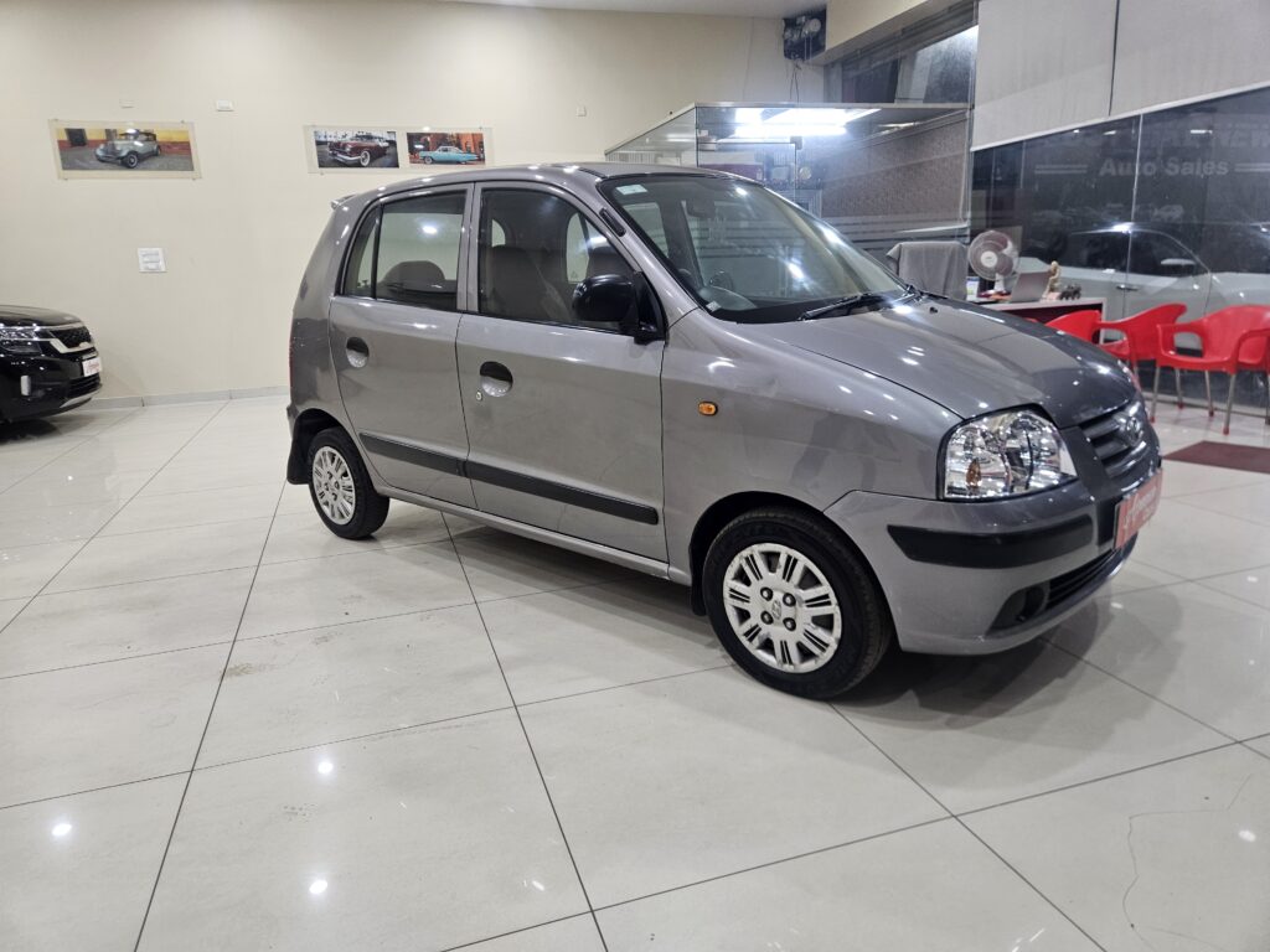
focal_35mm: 23
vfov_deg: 58.9
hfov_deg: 73.9
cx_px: 635
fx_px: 844
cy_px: 476
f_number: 1.8
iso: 320
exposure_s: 1/100
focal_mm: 5.4
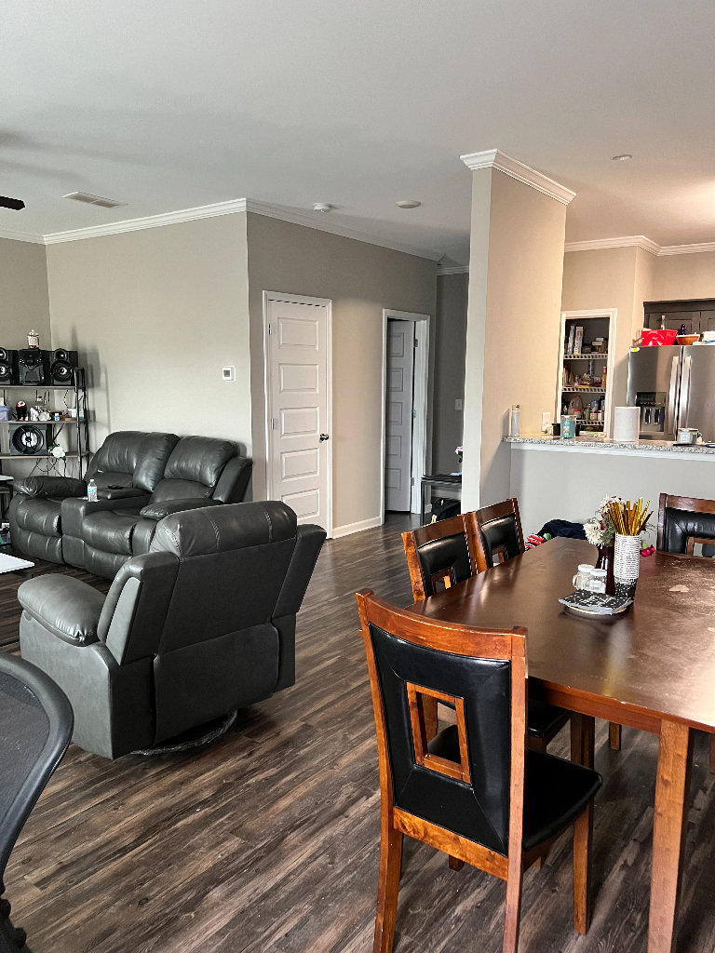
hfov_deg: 53.1
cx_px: 358
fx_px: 716
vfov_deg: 67.3
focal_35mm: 26
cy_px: 476
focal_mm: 5.7
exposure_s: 1/60
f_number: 1.5
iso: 500
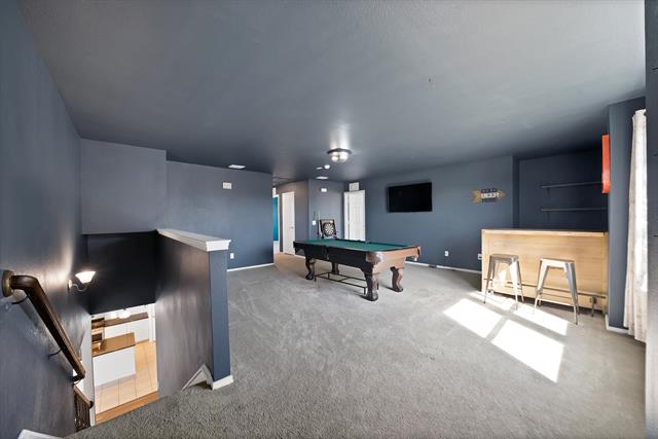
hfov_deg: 112.6
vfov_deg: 90.0
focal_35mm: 12
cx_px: 329
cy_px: 220
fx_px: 219
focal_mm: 12
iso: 640
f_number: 9
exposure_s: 1/3
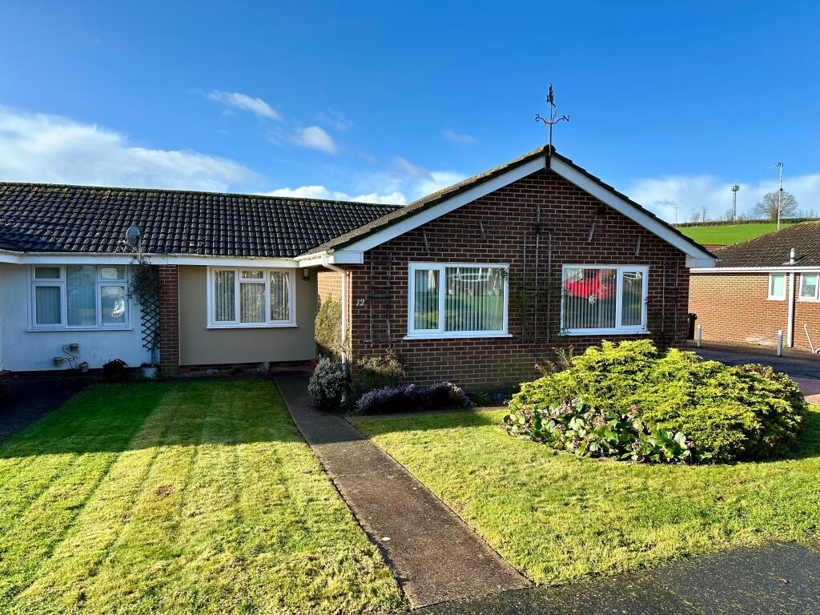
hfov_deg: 71.6
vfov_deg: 56.8
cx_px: 410
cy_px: 308
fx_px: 569
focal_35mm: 24
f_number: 1.78
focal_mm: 6.86
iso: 80
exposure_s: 1/1562
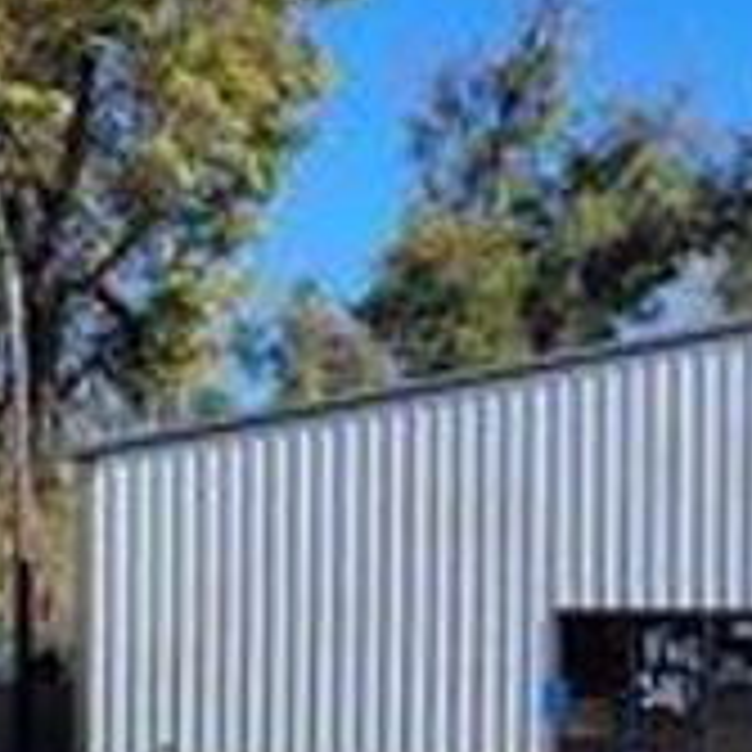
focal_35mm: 69
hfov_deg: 24.2
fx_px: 1696
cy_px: 673
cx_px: 702
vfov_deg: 24.3
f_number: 1.8
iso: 40
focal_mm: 5.4
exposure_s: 1/1576
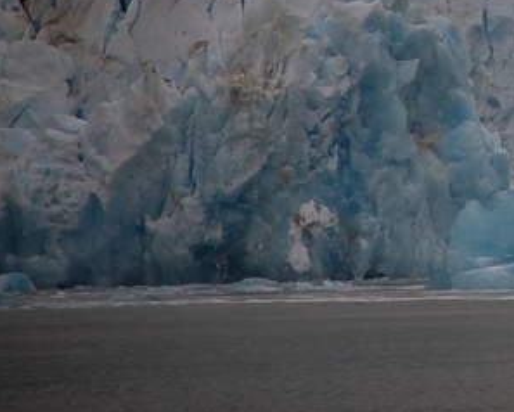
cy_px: -254
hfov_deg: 3.9
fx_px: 7383
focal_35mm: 485
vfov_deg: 3.2
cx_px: 1019
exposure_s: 1/250
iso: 125
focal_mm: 120
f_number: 4
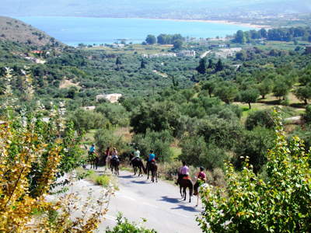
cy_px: 116
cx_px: 156
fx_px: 656
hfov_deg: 26.7
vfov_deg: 20.2
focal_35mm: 73
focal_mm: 13.1
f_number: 4.5
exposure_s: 1/500
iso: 125
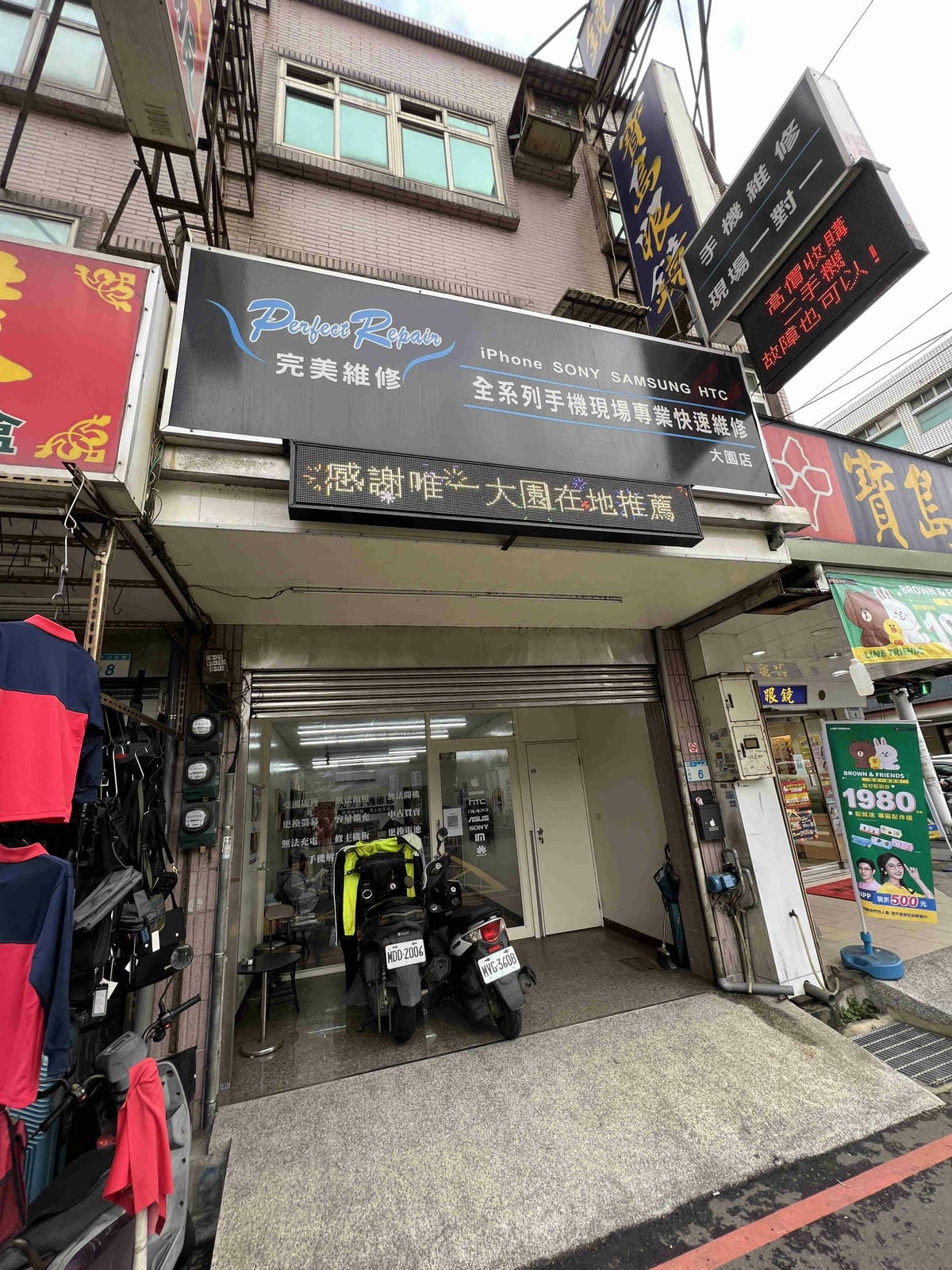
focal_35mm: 13
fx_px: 477
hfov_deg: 89.9
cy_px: 635
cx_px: 476
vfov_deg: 106.2
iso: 50
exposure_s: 1/122
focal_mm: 1.57
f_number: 1.8
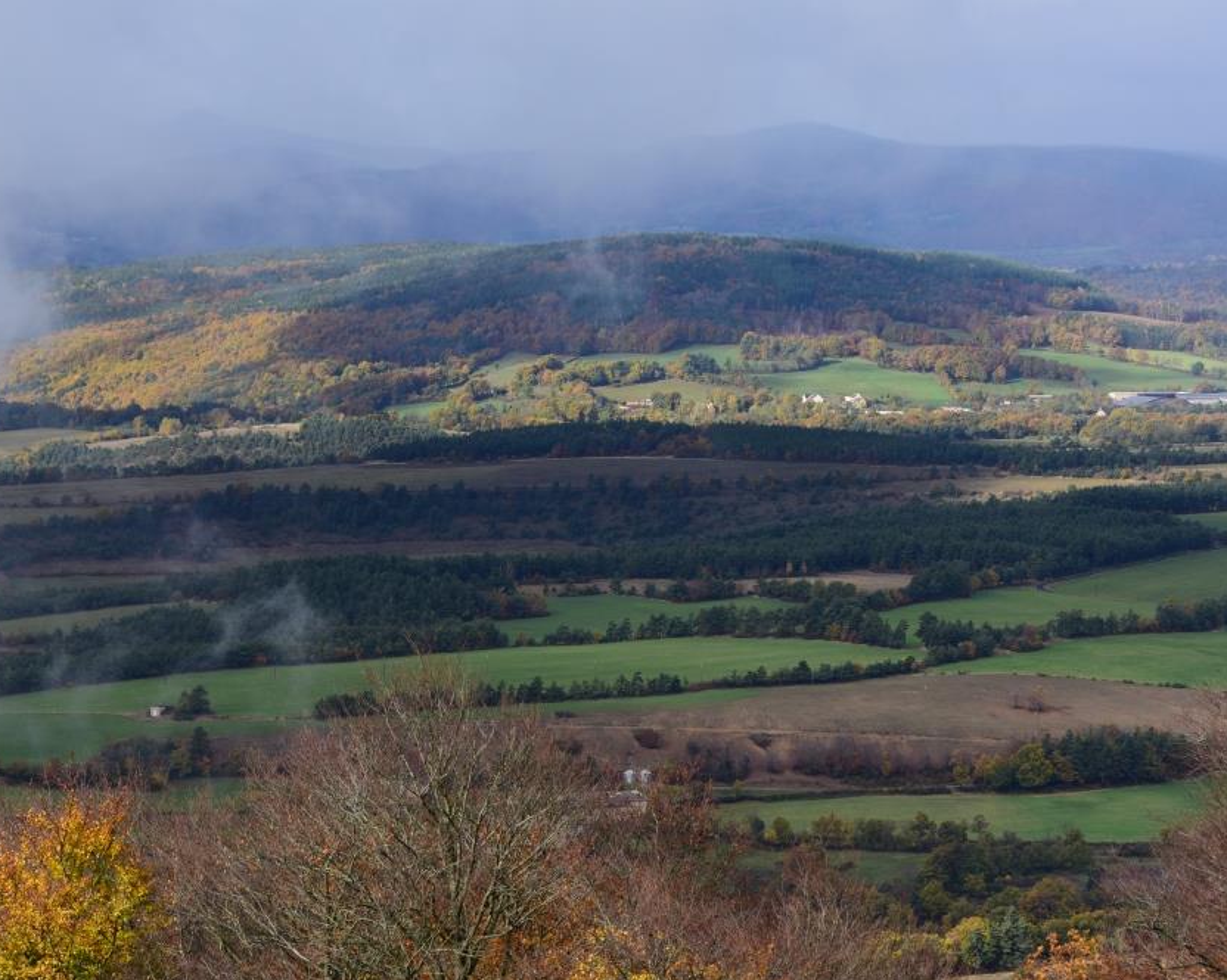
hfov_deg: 10.4
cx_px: 594
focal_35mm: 185
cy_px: 500
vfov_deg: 8.4
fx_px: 6716
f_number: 9
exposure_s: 1/400
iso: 360
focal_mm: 160
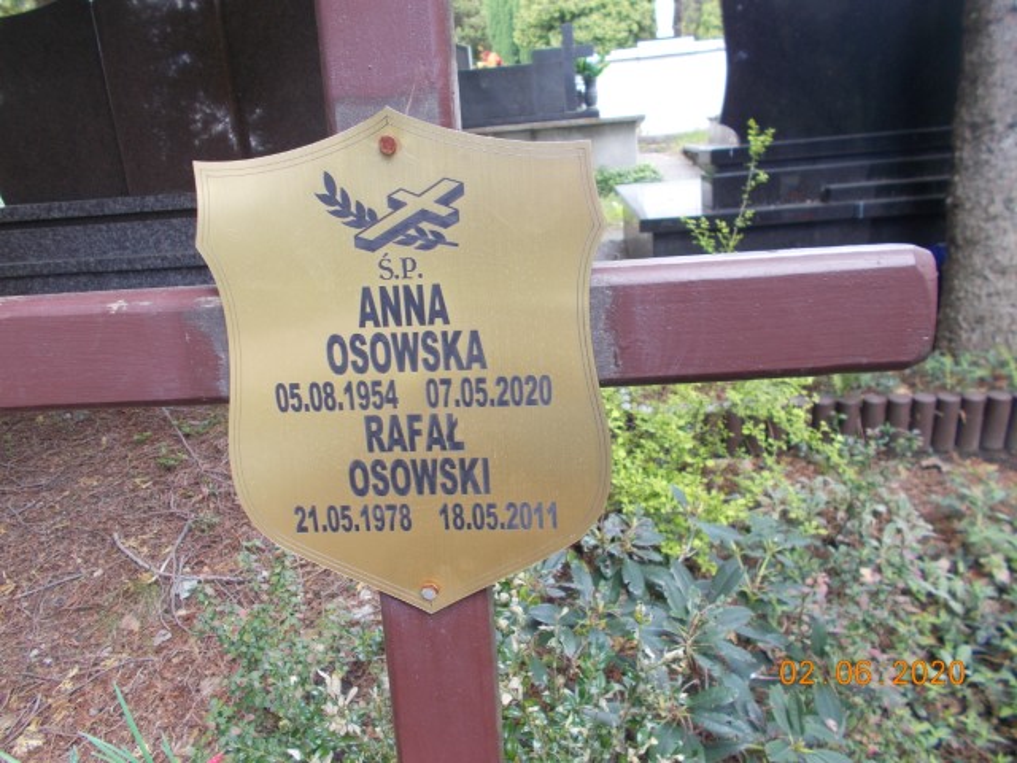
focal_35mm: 26
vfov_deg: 53.1
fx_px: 764
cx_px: 508
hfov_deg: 67.3
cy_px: 382
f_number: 3.2
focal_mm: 4.6
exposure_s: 1/30
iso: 80
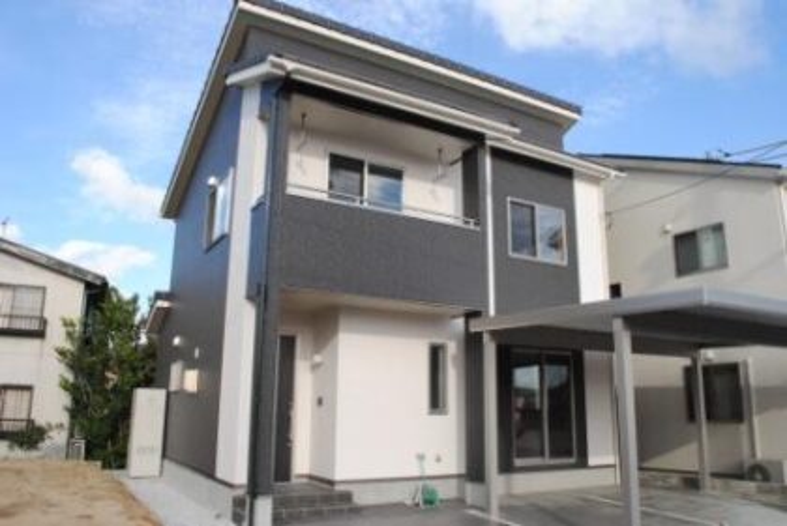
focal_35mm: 27
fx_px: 591
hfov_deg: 67.3
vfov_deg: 48.0
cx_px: 394
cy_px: 263
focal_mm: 18
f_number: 11
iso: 800
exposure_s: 1/500
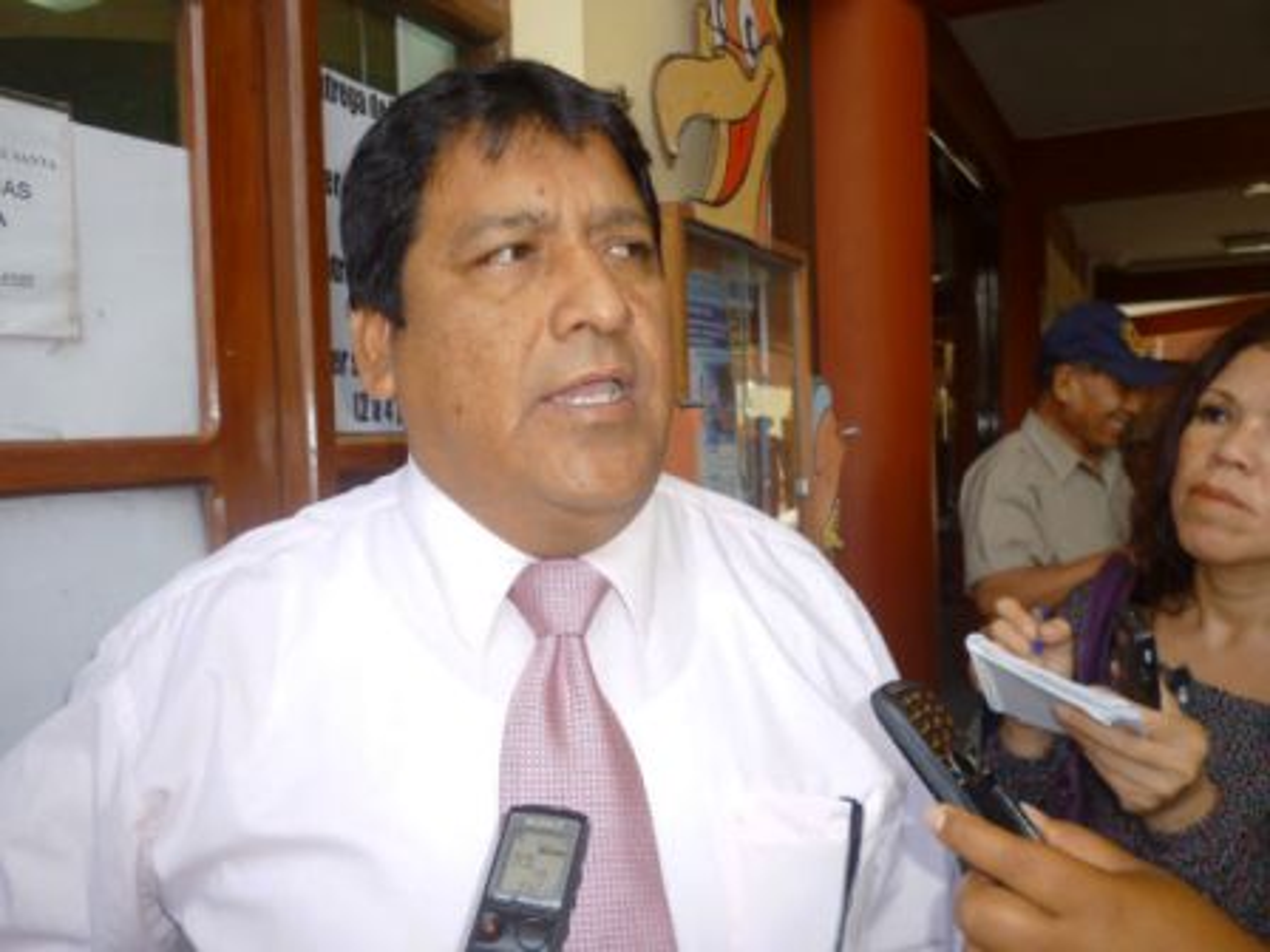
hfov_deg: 63.4
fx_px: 1027
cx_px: 635
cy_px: 476
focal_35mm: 28
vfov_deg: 49.7
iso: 100
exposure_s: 1/160
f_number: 3.1
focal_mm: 5
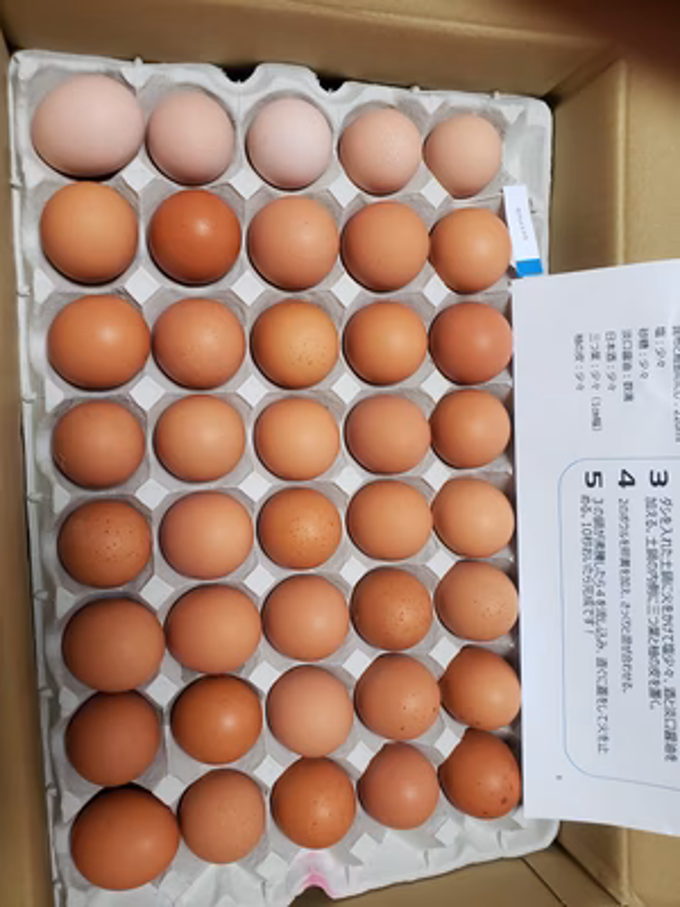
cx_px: 340
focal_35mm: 26
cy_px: 454
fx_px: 681
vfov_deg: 67.3
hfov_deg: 53.1
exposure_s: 1/60
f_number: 2.4
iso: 320
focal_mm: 4.3
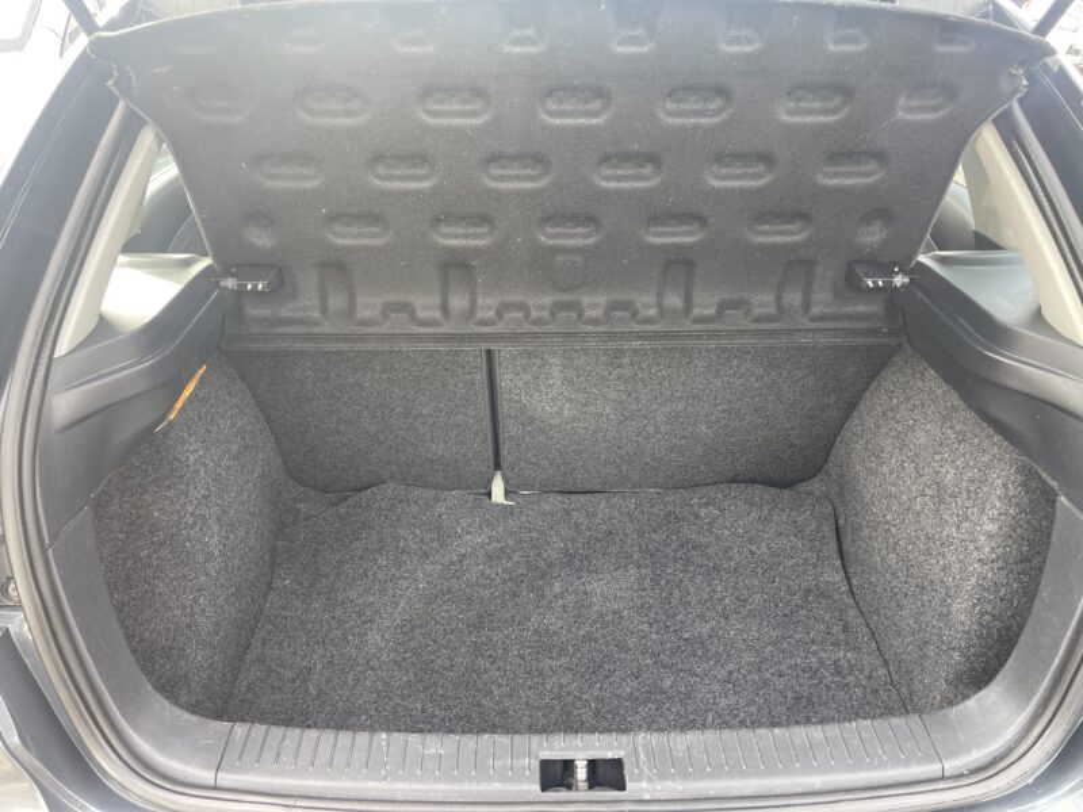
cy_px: 406
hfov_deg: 67.3
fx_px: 813
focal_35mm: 26
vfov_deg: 53.1
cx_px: 542
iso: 50
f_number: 1.6
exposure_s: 1/121
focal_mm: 5.1
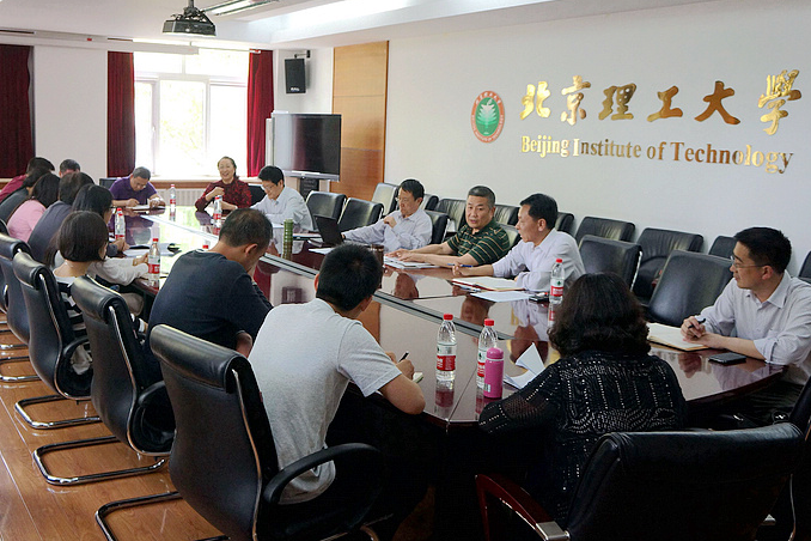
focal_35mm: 32
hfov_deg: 58.7
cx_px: 409
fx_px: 721
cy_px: 275
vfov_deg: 41.1
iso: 500
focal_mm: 21
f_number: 4
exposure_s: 1/60
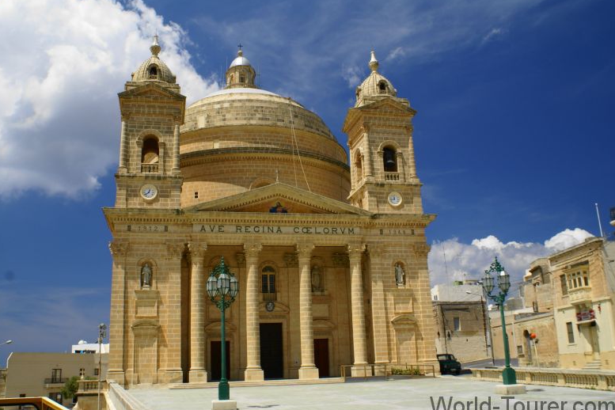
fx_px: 581
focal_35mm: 34
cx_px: 300
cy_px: 208
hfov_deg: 55.8
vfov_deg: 38.9
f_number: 10
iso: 100
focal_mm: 22
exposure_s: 1/100
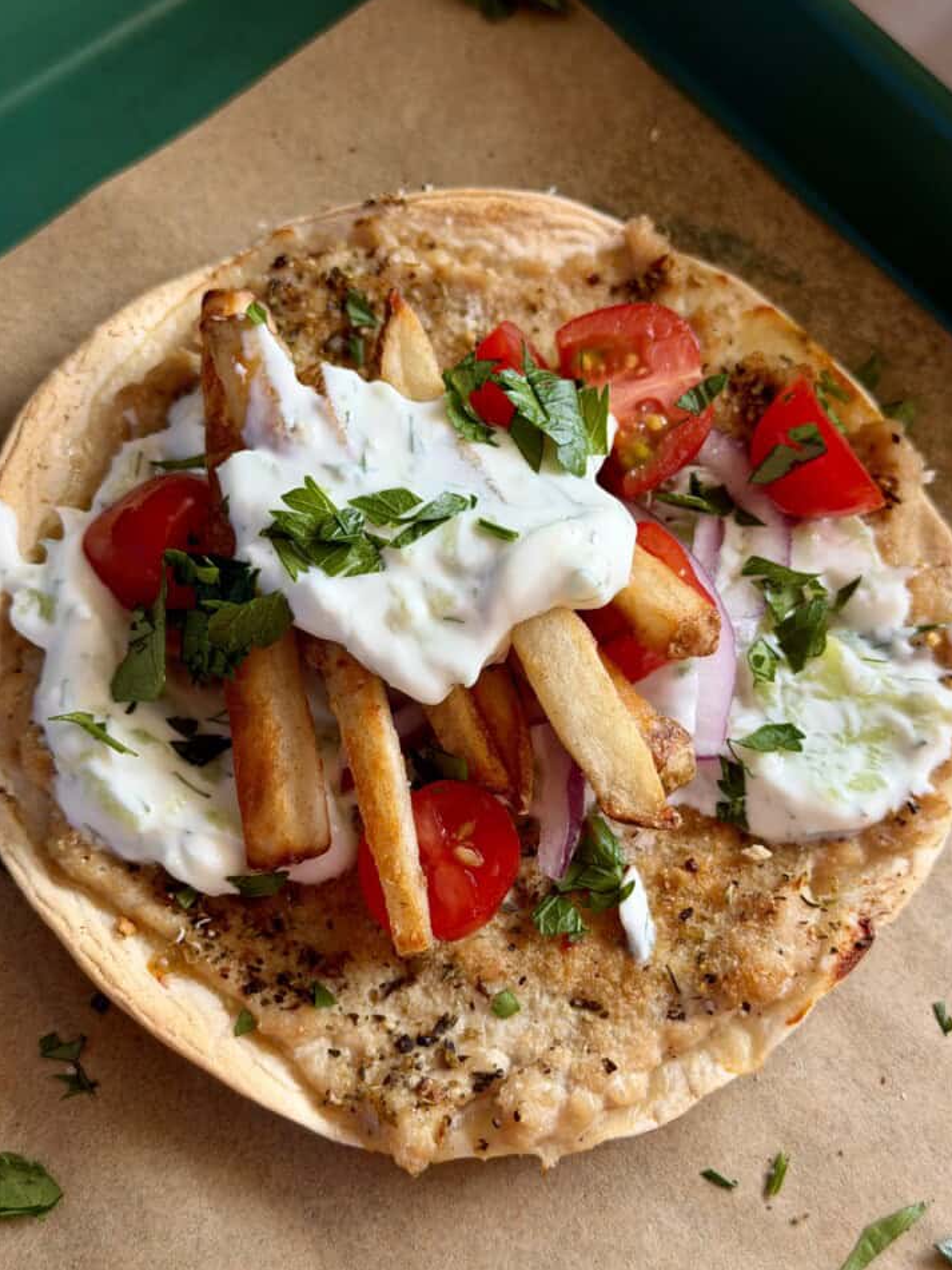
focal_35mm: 49
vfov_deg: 38.9
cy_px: 638
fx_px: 1797
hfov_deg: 29.7
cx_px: 481
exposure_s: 1/94
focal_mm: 6.8
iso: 100
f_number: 1.8
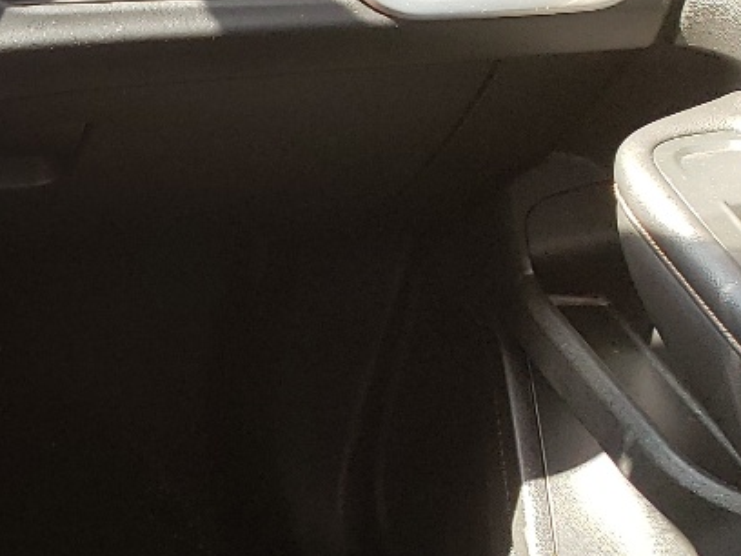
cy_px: 480
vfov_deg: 14.4
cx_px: -628
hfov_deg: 16.0
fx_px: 2183
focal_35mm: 102
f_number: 1.5
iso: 58
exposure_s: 1/120
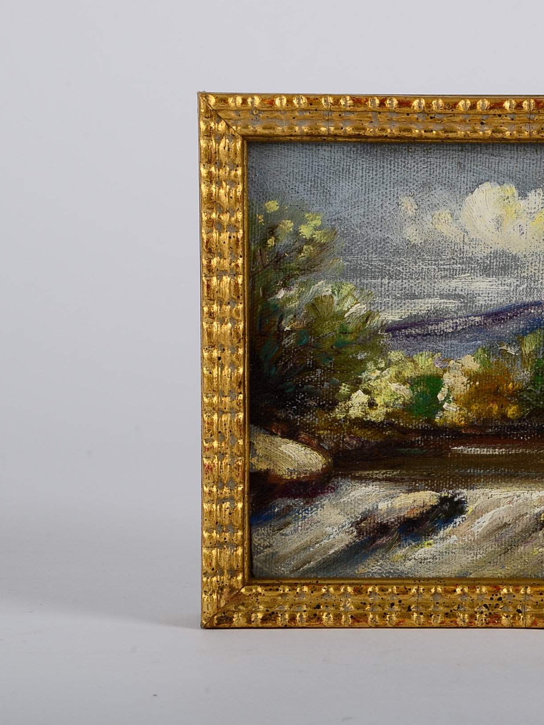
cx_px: 525
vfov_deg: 11.3
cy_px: 363
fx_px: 3666
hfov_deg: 8.4
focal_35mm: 175
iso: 100
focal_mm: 80
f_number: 18
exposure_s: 1/250
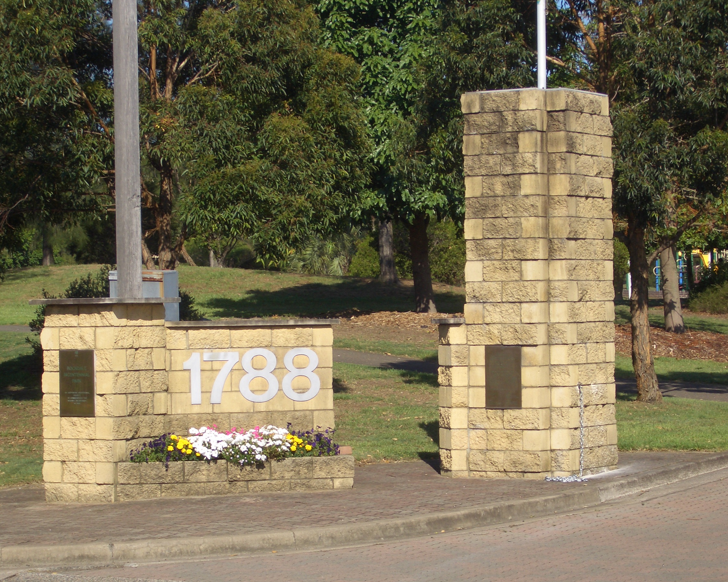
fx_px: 2370
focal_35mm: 110
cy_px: 290
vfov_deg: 14.0
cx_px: 353
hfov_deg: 17.5
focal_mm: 17.4
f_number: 7.7
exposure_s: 1/160
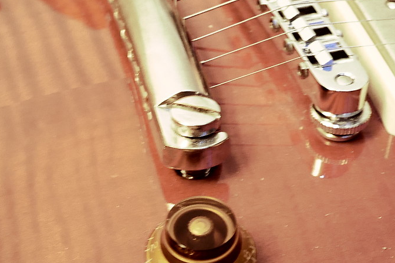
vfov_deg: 15.1
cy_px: 272
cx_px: 222
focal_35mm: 89
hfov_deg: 22.9
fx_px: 977
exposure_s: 1/3.2
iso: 400
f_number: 3.5
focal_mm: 12
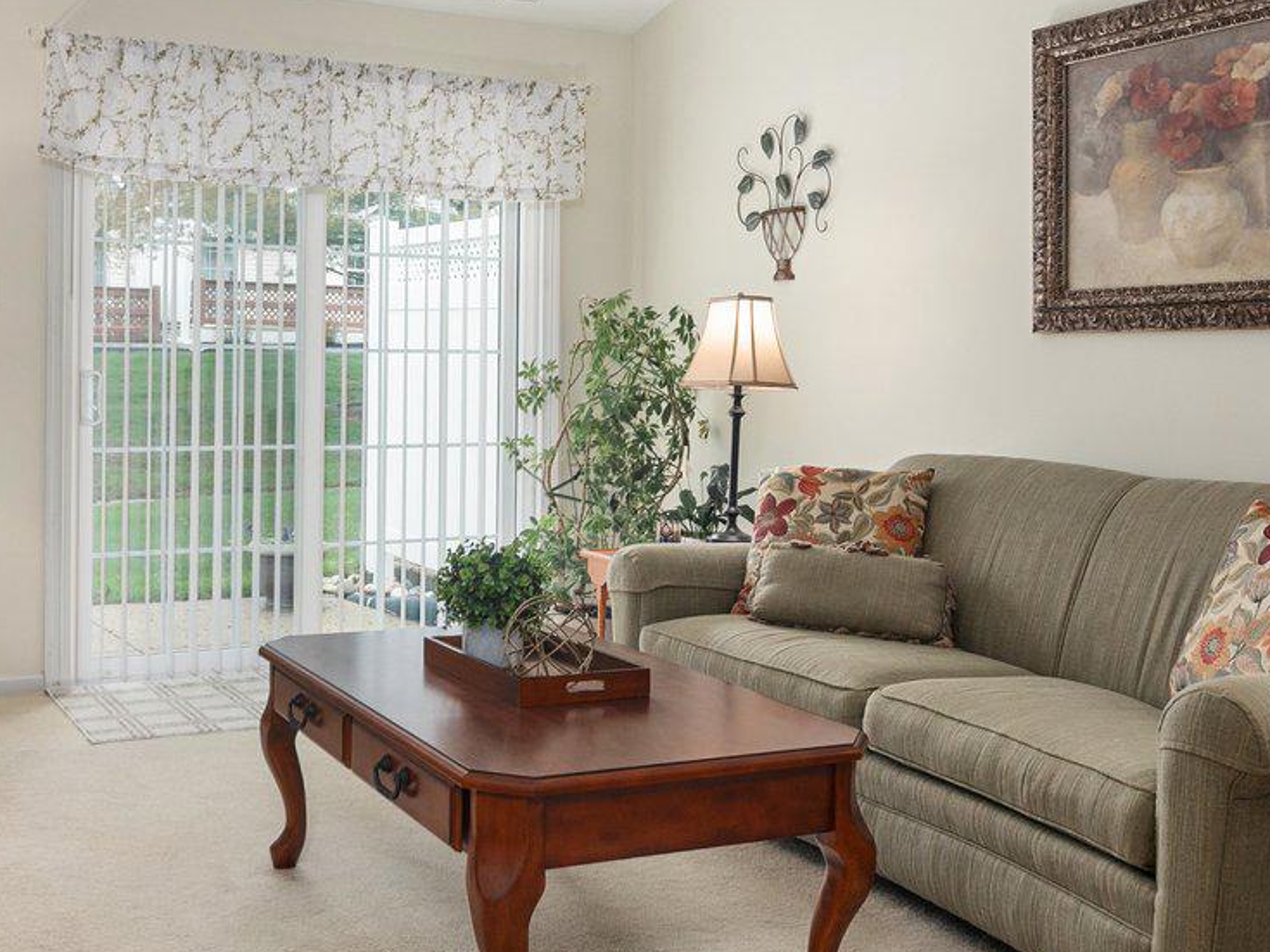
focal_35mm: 39
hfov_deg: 47.4
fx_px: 1431
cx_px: 477
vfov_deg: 36.7
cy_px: 394
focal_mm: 7
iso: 200
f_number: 4
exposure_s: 1/6
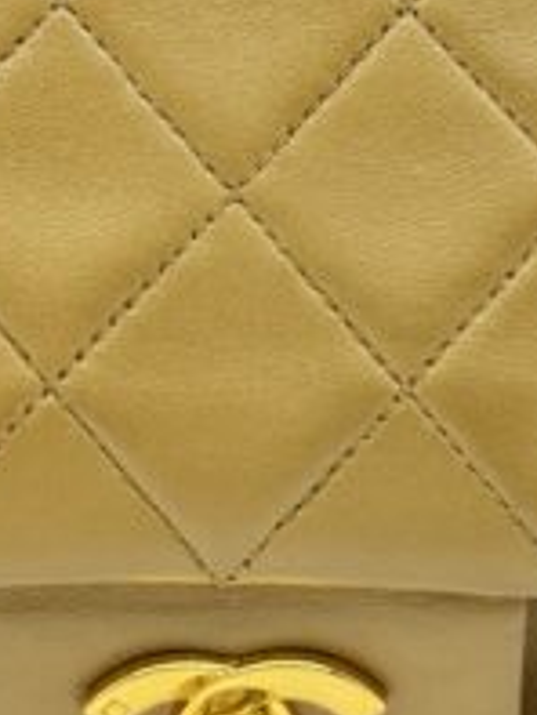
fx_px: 2789
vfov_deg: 14.5
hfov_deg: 11.0
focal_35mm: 135
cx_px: 243
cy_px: 152
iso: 100
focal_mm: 5.7
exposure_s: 1/100
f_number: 1.5
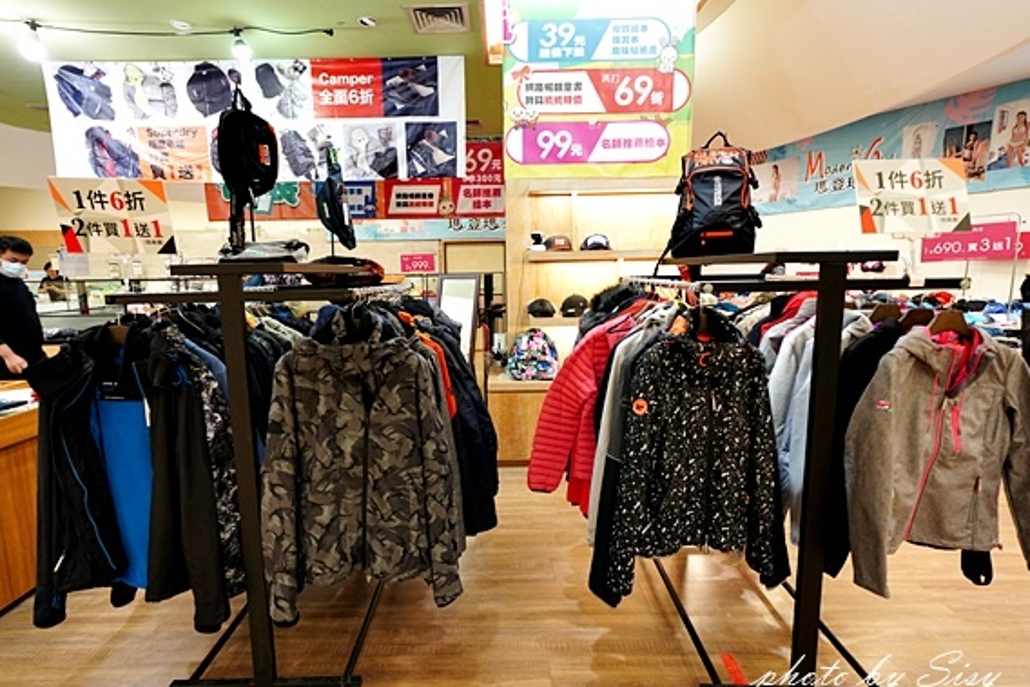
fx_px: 544
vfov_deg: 64.6
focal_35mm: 19
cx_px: 499
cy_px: 359
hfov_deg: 86.9
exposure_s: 1/100
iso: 2000
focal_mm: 18
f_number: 4
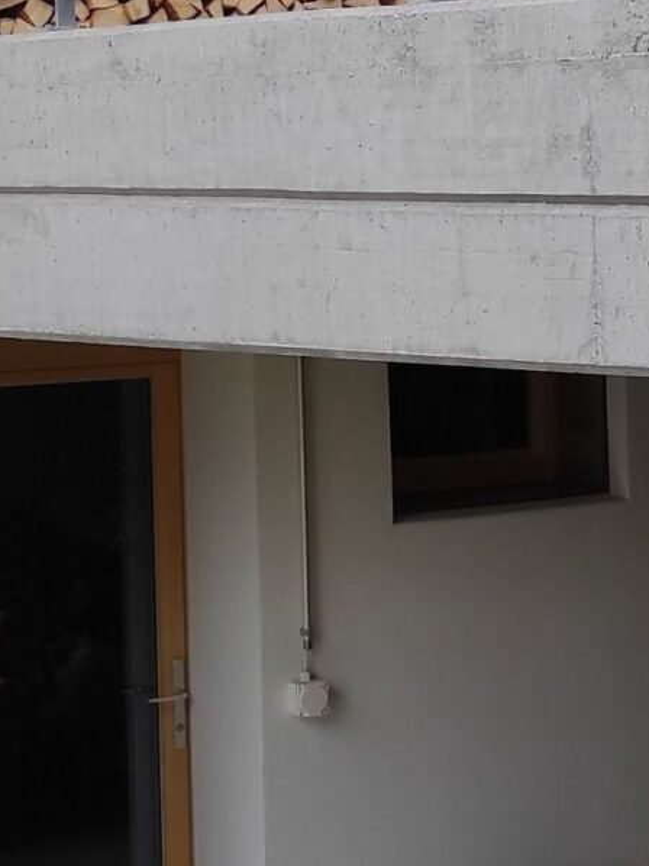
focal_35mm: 107
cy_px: 301
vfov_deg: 18.3
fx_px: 2677
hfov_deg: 13.4
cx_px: 818
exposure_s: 1/917
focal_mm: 5.43
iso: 100
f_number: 1.89
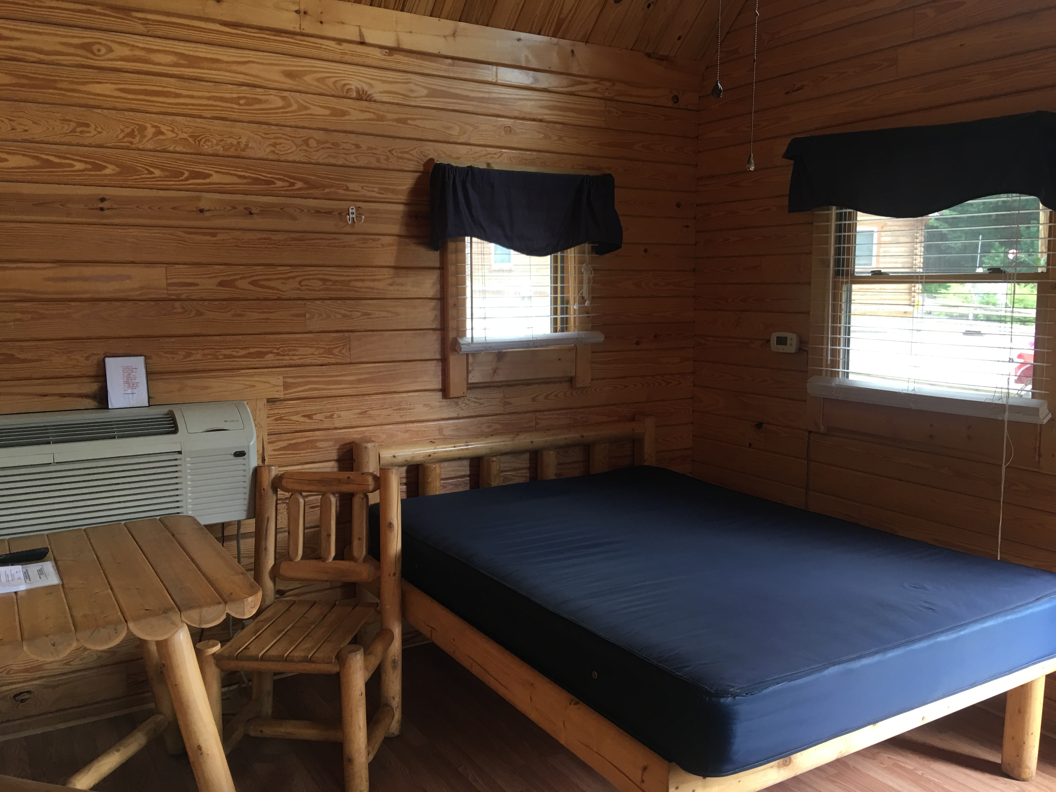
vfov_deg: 48.2
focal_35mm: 29
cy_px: 396
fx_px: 885
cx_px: 528
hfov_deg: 61.7
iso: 25
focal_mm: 4.15
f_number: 2.2
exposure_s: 1/15
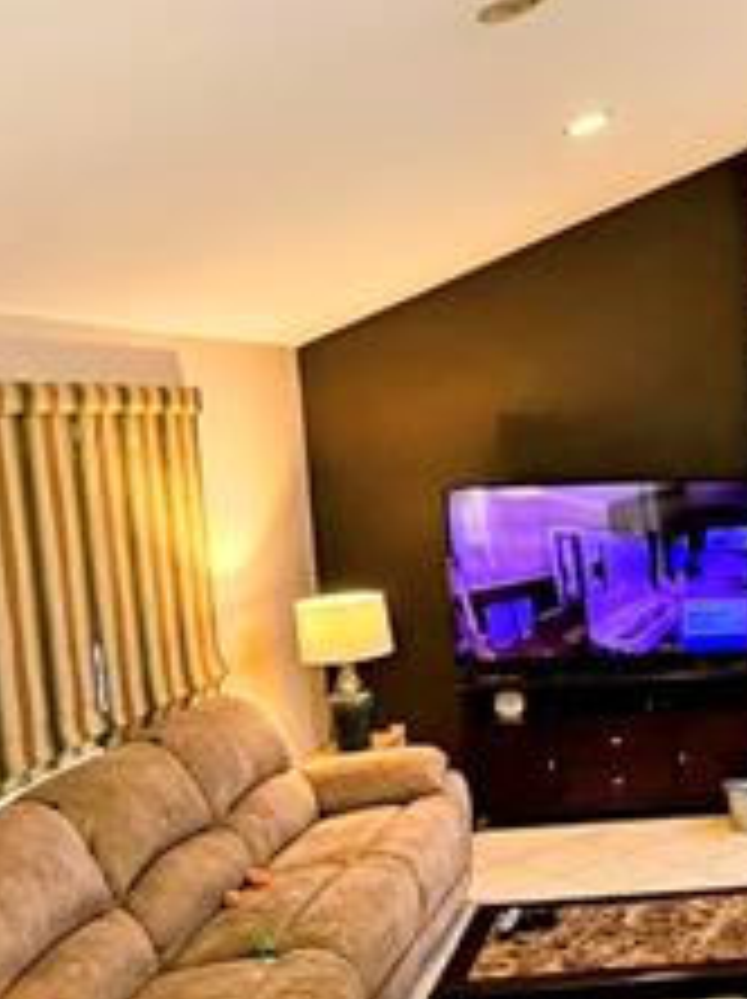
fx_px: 1297
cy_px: 603
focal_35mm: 45
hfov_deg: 26.7
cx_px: 994
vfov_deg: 41.9
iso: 125
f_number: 2.2
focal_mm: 2.2
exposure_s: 1/60
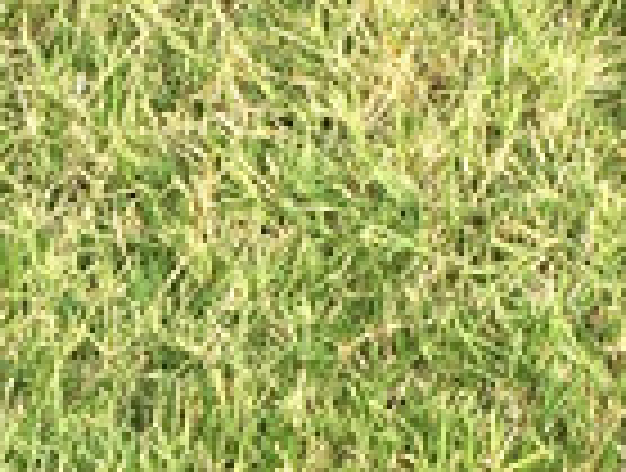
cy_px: 351
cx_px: 43
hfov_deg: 8.9
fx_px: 4025
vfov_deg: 6.7
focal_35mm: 222
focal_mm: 4.15
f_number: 2.2
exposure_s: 1/725
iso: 25
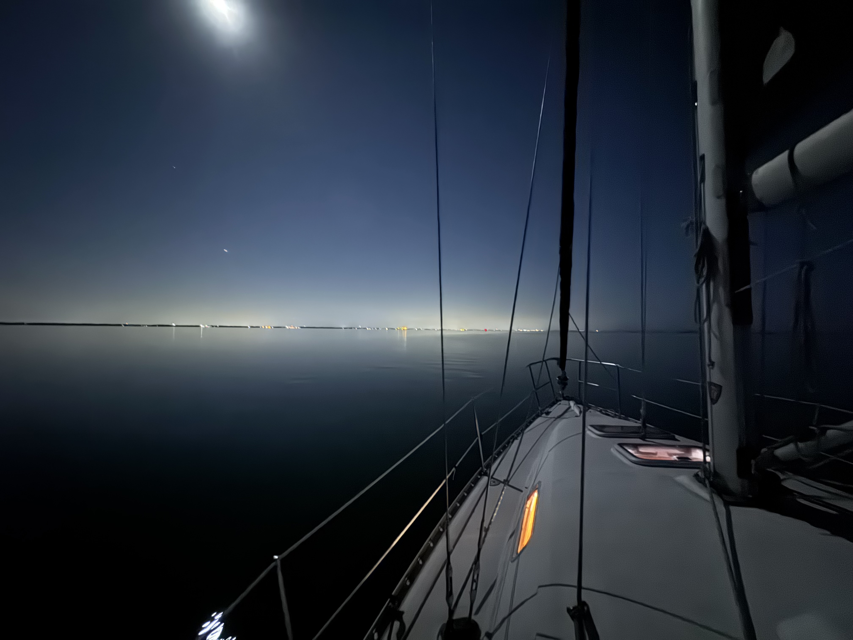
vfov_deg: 85.7
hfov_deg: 102.1
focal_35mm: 14
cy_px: 320
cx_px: 426
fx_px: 345
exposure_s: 1/4
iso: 5000
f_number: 2.2
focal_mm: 2.22
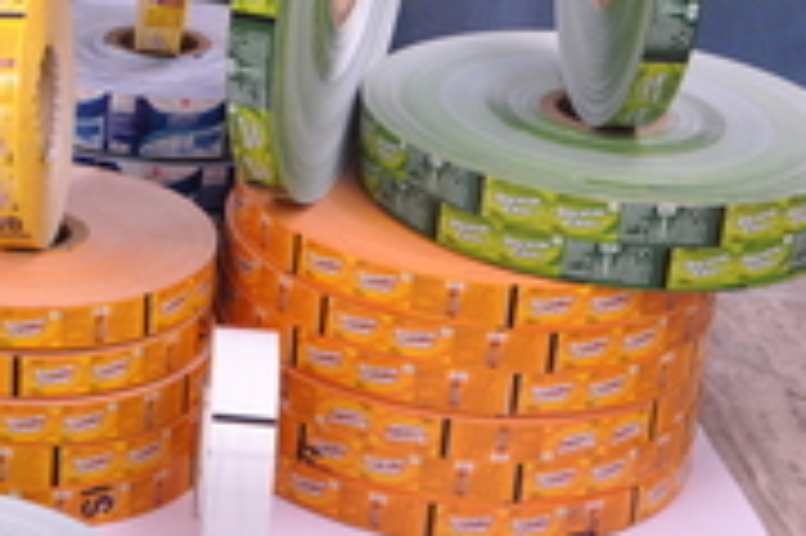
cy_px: 140
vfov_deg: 11.7
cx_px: -171
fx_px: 2617
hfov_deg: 16.7
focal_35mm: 117
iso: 250
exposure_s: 1/100
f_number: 9
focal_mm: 28
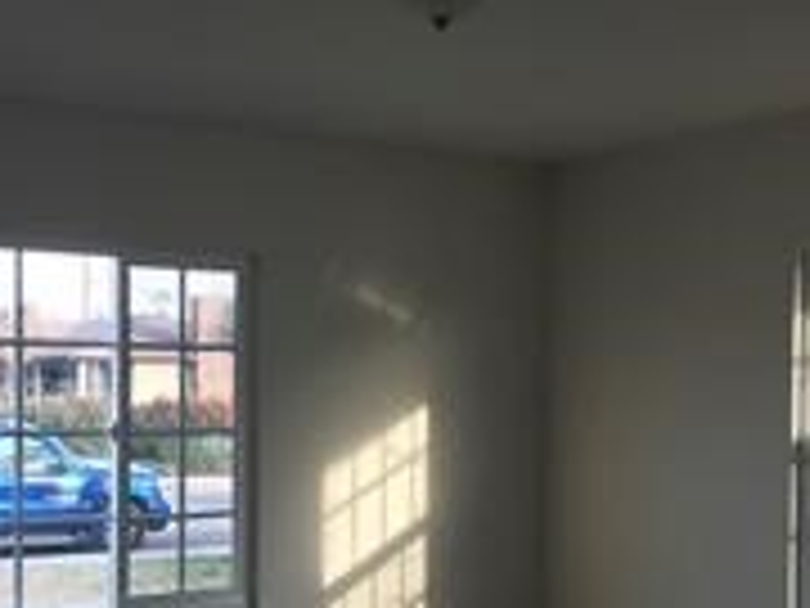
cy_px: 428
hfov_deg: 35.9
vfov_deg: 27.3
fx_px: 1240
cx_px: 290
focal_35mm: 53
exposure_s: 1/120
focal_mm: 3.99
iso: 40
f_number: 1.8
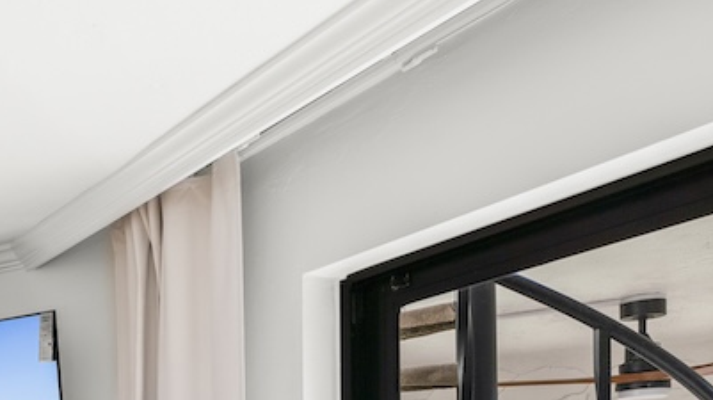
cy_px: 531
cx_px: -226
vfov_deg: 20.8
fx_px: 983
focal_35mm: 52
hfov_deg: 30.8
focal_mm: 13
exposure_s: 1/2
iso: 160
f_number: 10
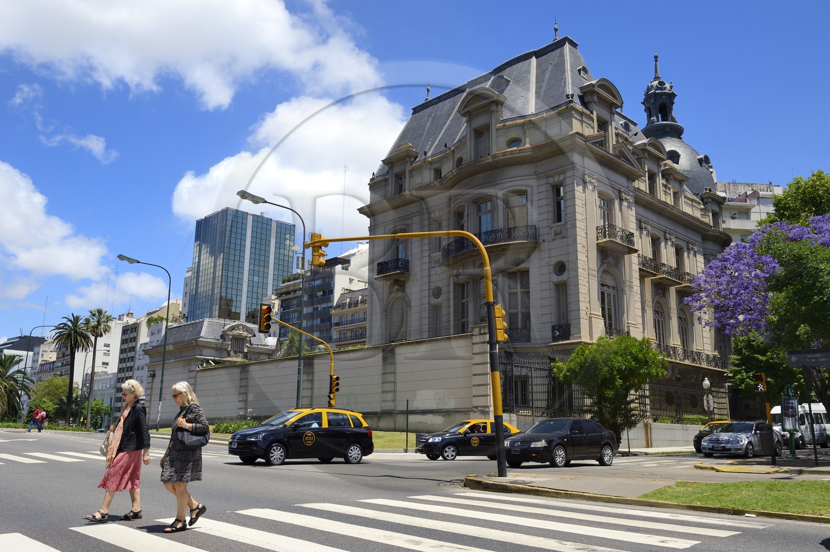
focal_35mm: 32
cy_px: 276
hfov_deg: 58.8
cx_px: 415
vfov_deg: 41.0
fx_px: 737
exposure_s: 1/800
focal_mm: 32
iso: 400
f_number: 11
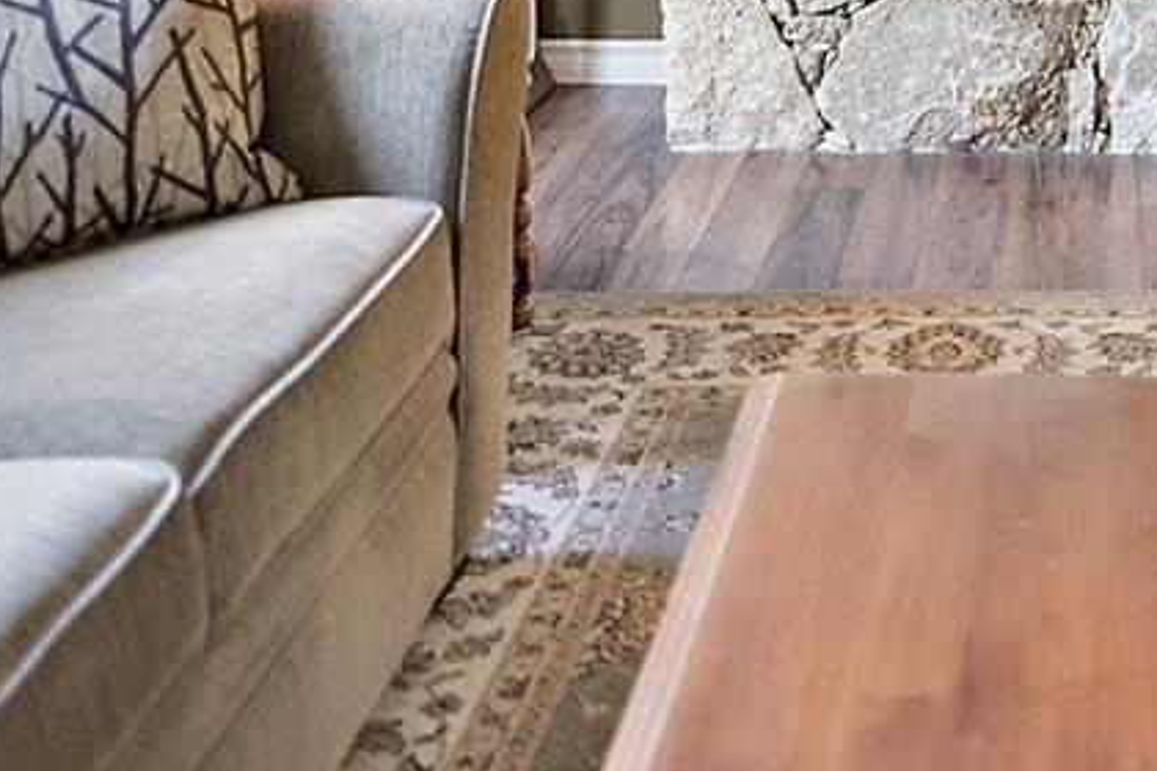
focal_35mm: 61
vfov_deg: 18.7
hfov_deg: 30.8
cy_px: -487
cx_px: 1129
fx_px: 1960
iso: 400
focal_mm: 16
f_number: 7.1
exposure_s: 1/13
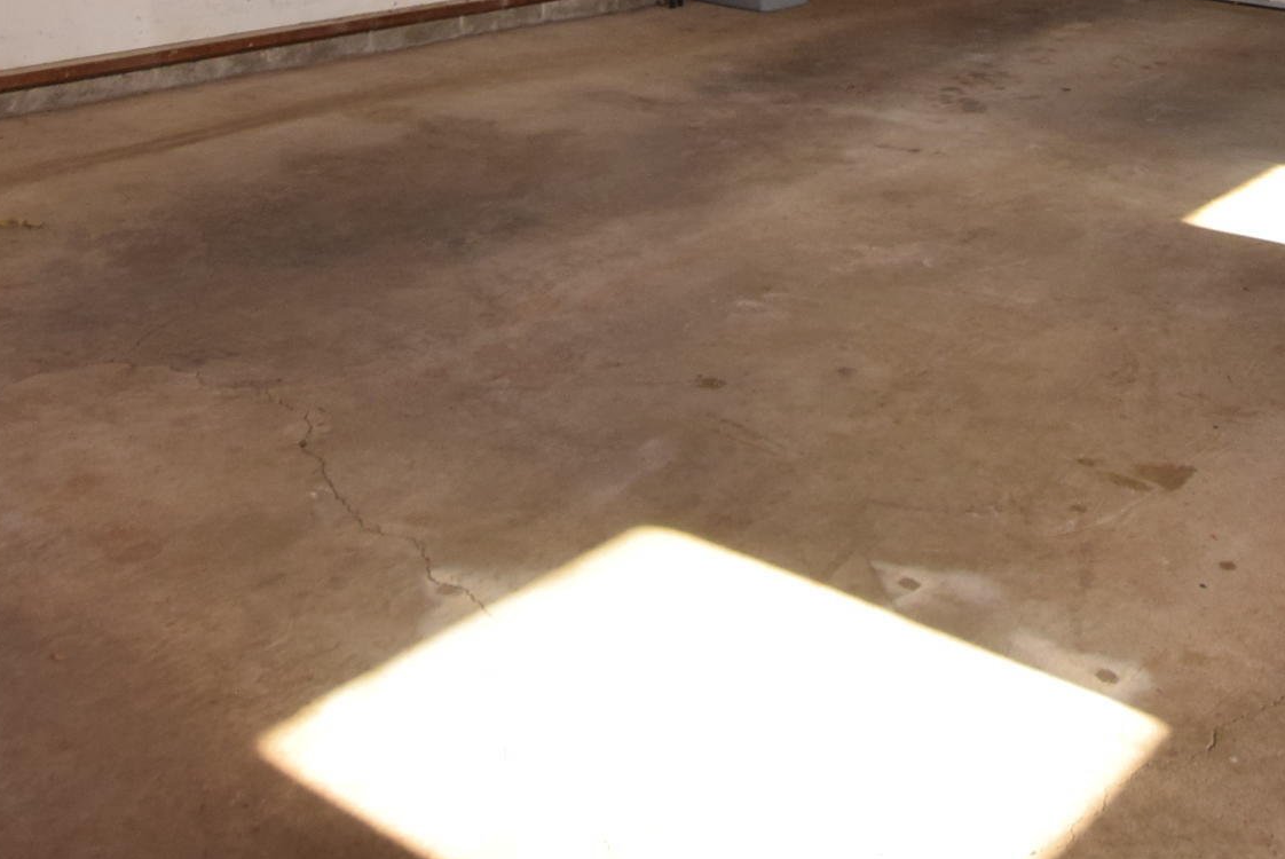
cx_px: 929
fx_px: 1429
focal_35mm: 40
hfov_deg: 47.0
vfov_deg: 27.9
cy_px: -247
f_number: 5.6
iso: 560
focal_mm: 10
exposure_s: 1/125
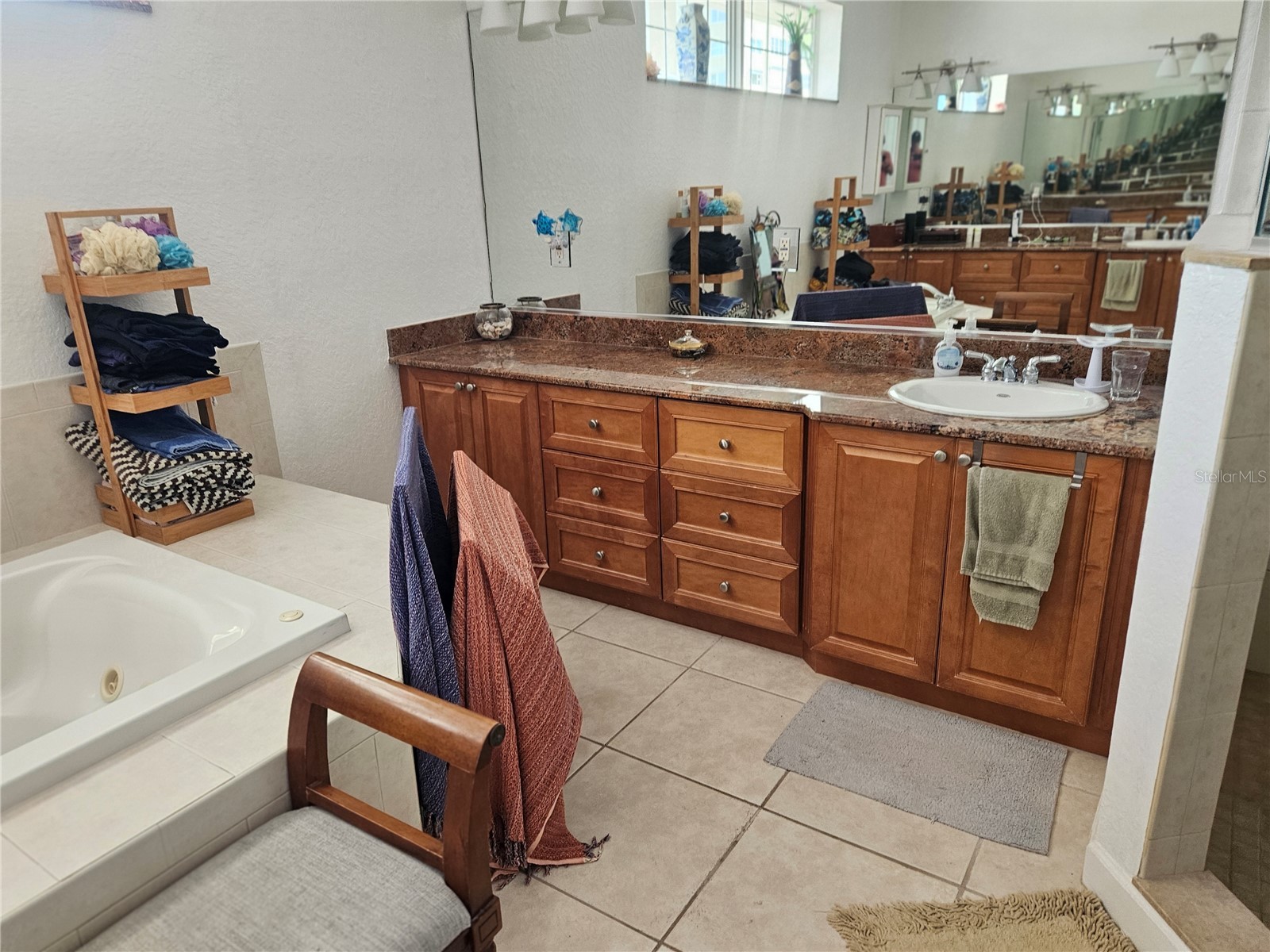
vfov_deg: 58.9
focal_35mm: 23
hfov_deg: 73.9
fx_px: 844
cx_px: 635
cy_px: 476
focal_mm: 5.4
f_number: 1.8
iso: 250
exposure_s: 1/120
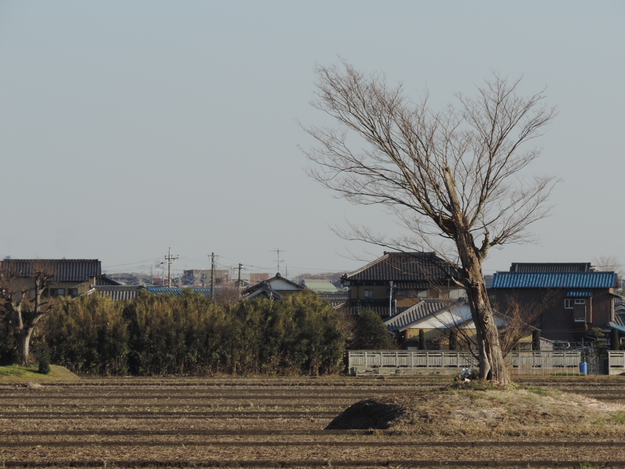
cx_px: 312
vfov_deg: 5.4
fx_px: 4965
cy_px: 234
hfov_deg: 7.2
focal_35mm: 275
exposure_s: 1/250
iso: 80
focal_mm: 49
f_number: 5.9
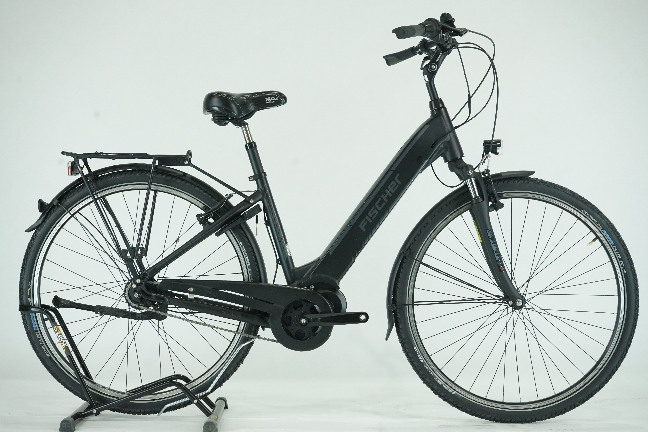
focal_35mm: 63
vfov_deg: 21.6
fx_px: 1134
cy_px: 216
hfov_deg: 31.9
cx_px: 324
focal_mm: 63
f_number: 8
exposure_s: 1/200
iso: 2500
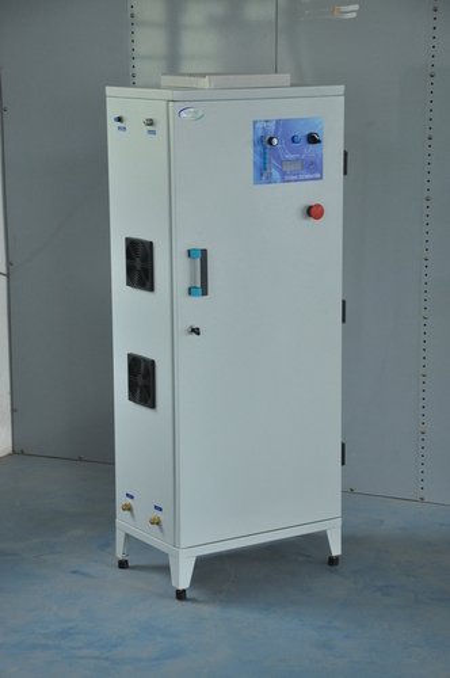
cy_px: 339
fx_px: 1636
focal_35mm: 87
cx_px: 225
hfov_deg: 15.7
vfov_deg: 23.4
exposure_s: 1/60
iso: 800
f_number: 5.6
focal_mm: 58
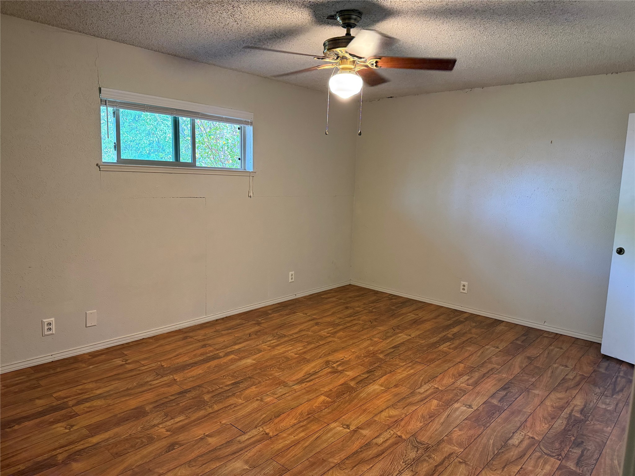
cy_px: 238
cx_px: 318
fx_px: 440
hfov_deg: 71.6
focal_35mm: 24
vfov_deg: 56.8
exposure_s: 1/60
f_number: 1.78
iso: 400
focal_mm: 6.76
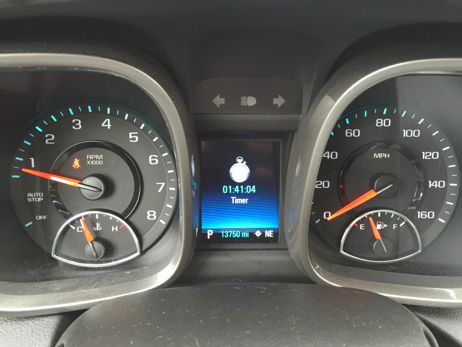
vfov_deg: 48.2
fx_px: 387
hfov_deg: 61.7
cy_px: 174
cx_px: 231
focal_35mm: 29
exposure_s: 1/30
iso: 80
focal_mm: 4.15
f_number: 2.2
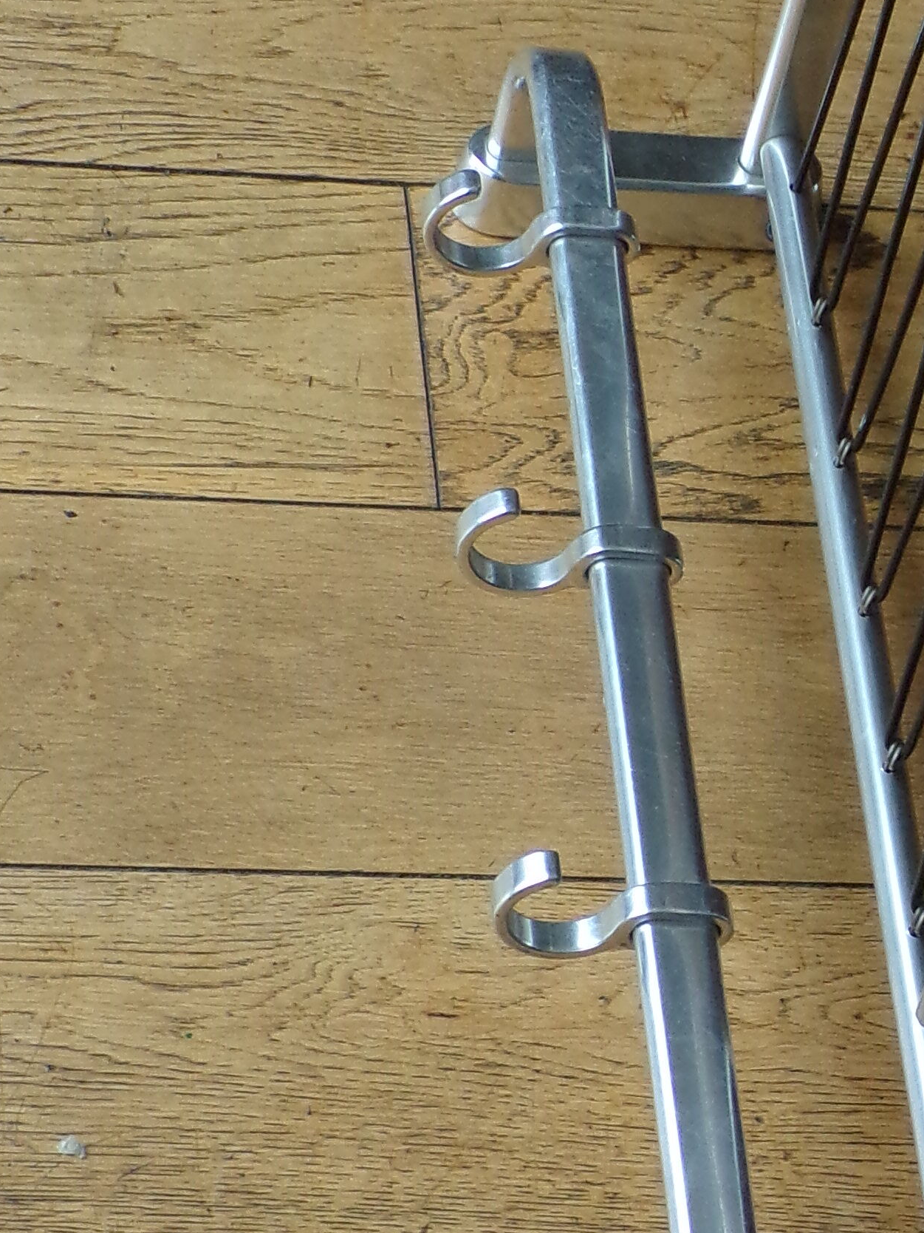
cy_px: 907
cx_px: 736
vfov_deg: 16.9
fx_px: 4128
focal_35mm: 116
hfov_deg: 12.7
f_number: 3.4
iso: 200
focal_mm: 7.6
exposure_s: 1/25
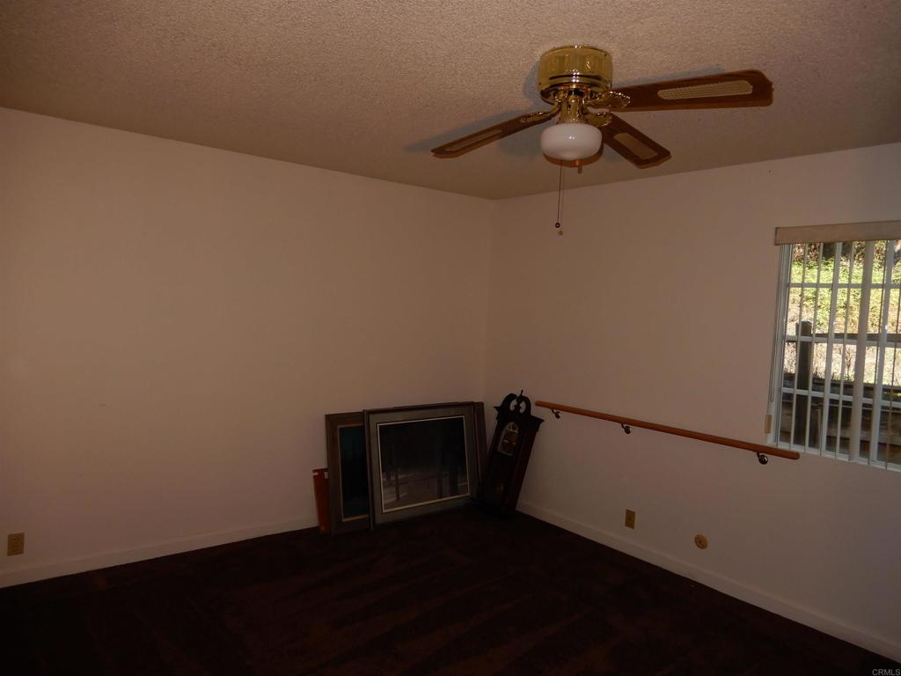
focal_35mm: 24
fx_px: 625
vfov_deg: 56.8
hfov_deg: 71.6
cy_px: 338
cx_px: 450
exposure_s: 1/80
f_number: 3.4
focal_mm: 4.3
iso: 80
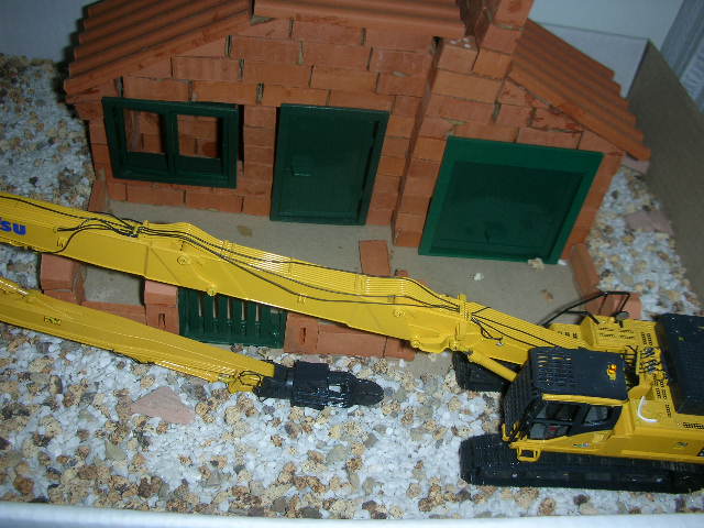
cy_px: 264
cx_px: 352
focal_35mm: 35
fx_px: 712
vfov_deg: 40.7
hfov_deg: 52.6
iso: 50
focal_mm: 5.8
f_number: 3
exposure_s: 1/60.1
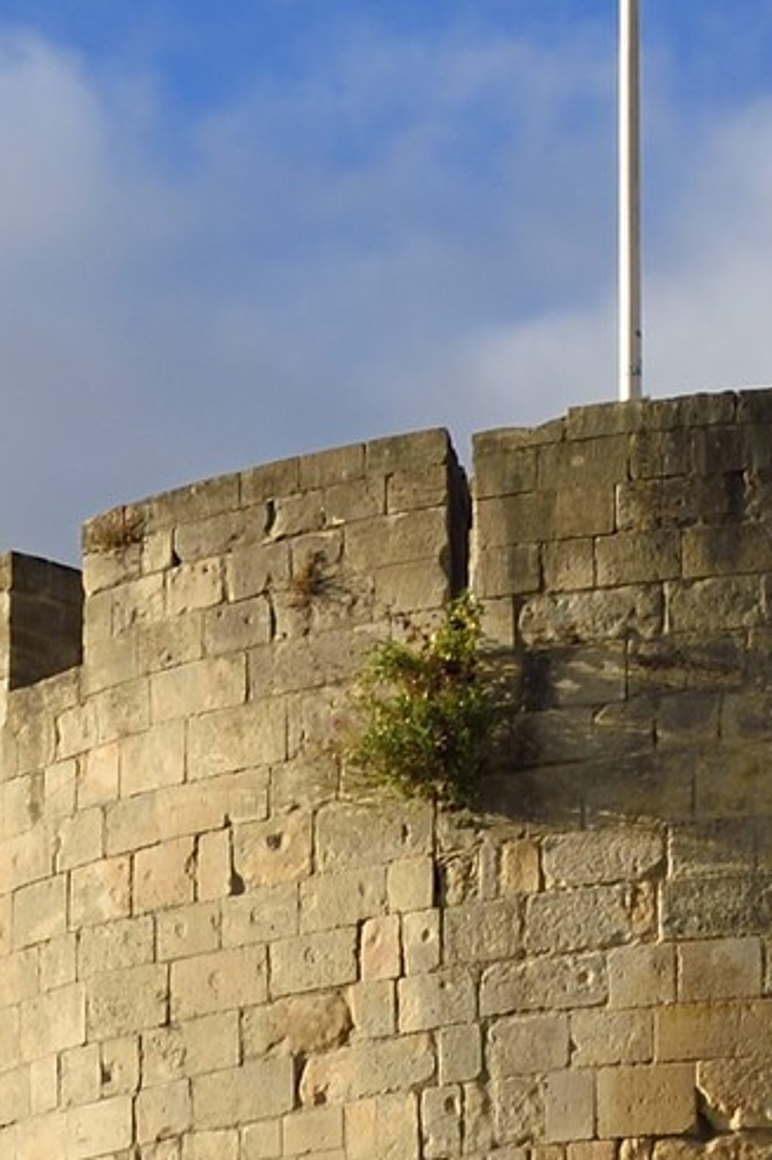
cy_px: 2387
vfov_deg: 8.3
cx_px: 14
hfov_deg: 5.8
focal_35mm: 235
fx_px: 7564
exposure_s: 1/200
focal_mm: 48
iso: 200
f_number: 11
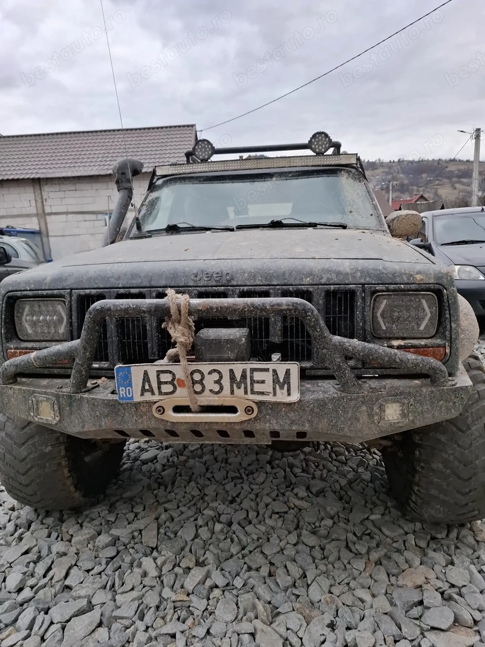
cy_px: 324
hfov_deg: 58.9
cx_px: 242
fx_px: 430
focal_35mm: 23
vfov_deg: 73.9
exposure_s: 1/101
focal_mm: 5.54
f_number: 1.8
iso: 50
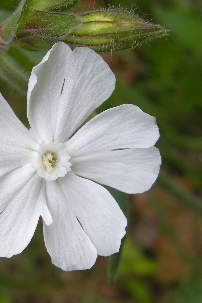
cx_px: 41
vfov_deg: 40.3
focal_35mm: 49
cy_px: 152
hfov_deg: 27.0
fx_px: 412
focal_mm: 7.5
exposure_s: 1/87
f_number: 3.8
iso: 64
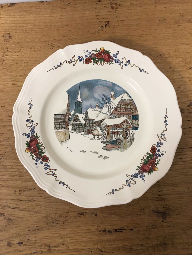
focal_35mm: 29
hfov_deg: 48.2
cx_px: 96
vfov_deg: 61.7
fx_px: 214
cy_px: 128
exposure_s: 1/33
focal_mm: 4.15
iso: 160
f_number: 2.2
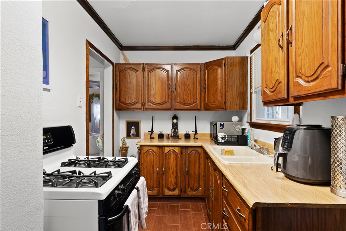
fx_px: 192
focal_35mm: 20
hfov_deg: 84.0
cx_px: 173
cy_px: 116
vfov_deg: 61.9
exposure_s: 3
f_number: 9.5
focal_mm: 20
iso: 320
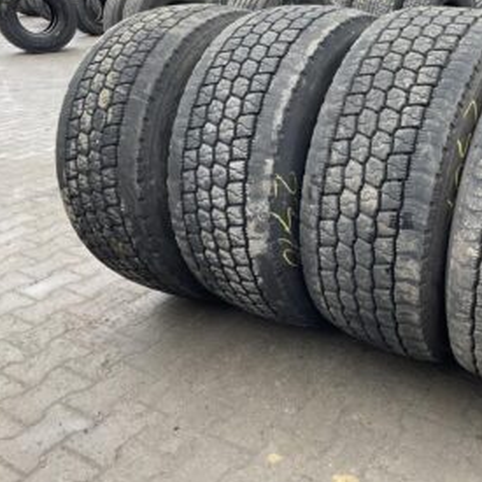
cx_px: 372
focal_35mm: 36
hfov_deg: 44.3
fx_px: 567
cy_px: 204
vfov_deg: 45.9
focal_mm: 4.2
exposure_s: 1/121
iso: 125
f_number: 1.6
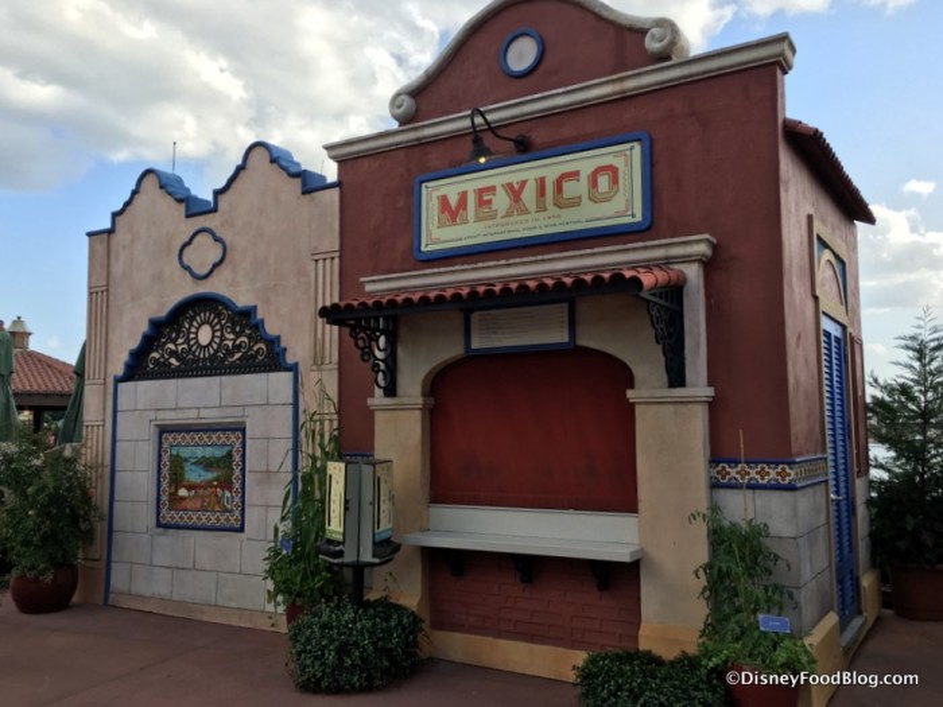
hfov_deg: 61.7
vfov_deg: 48.2
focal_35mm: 29
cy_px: 354
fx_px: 790
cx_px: 472
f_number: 2.2
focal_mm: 4.15
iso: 25
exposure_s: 1/827
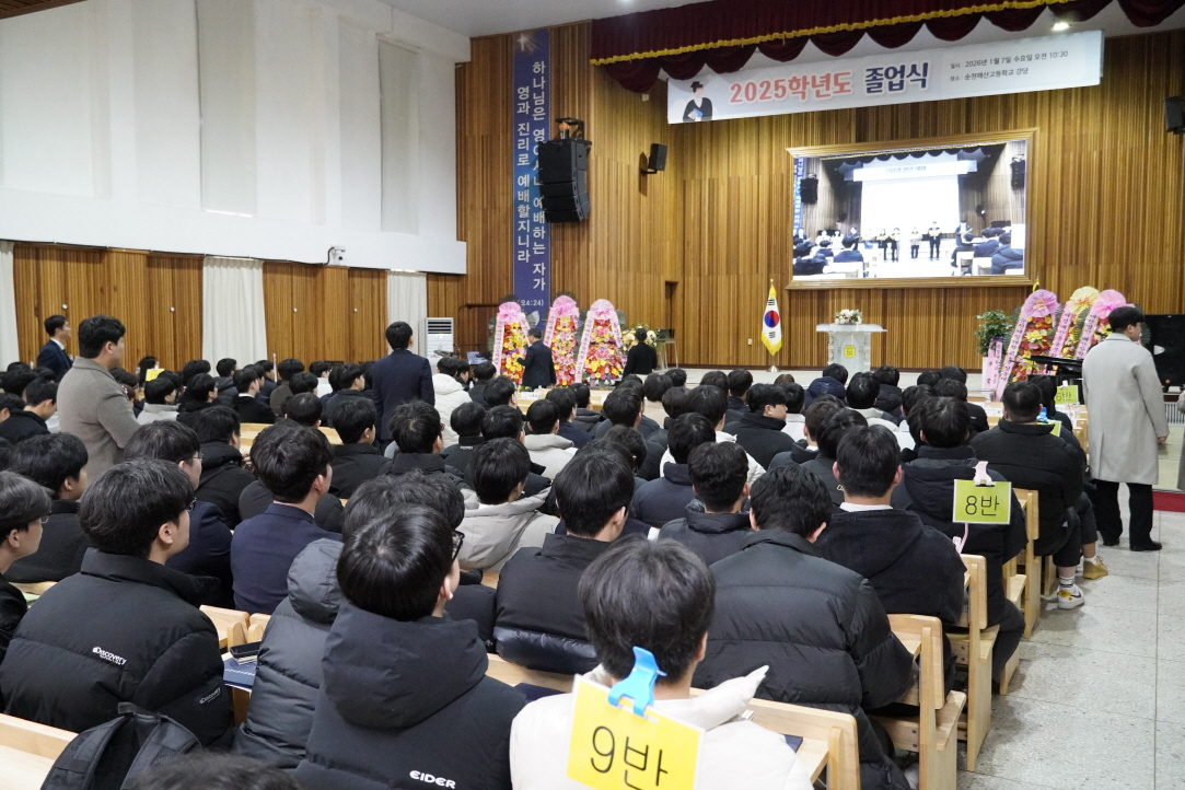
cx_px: 592
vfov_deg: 41.7
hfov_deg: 59.5
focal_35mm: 32
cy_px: 395
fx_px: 1037
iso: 6400
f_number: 4
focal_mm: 21
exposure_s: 1/160
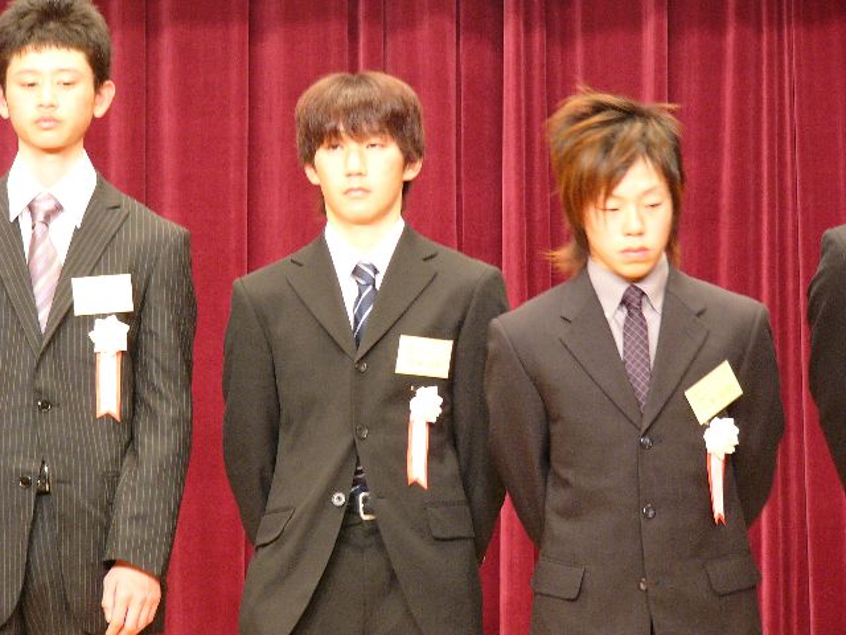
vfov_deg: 9.3
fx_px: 3910
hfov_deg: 12.3
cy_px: 318
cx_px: 423
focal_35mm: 160
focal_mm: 26.7
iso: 200
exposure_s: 1/15
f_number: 2.8
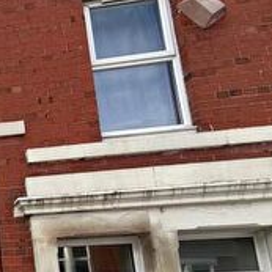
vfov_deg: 31.9
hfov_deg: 22.0
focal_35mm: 50
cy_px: 259
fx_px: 444
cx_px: -211
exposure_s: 1/658
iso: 50
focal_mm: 2.22
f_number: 2.2
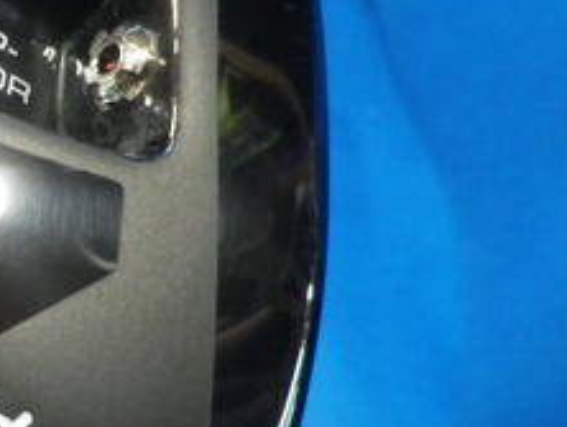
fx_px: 1181
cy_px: 238
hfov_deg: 24.6
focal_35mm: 72
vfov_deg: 20.5
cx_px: -100
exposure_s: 1/40
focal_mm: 4.5
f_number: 3.5
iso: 400
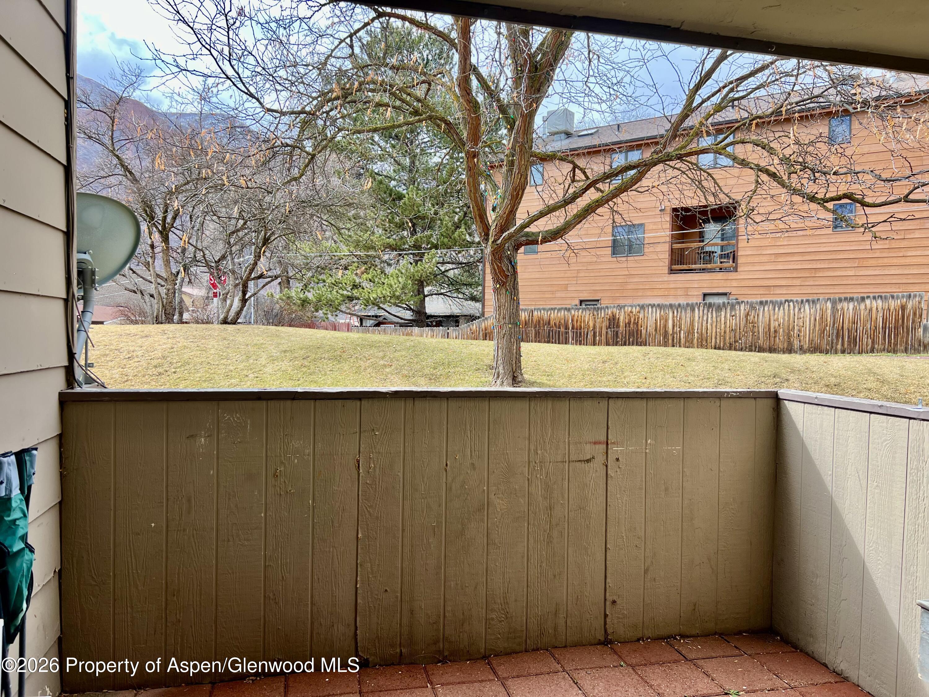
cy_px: 348
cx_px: 464
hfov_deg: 67.3
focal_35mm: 26
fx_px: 698
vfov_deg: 53.1
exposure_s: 1/827
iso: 50
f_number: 1.5
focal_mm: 5.7
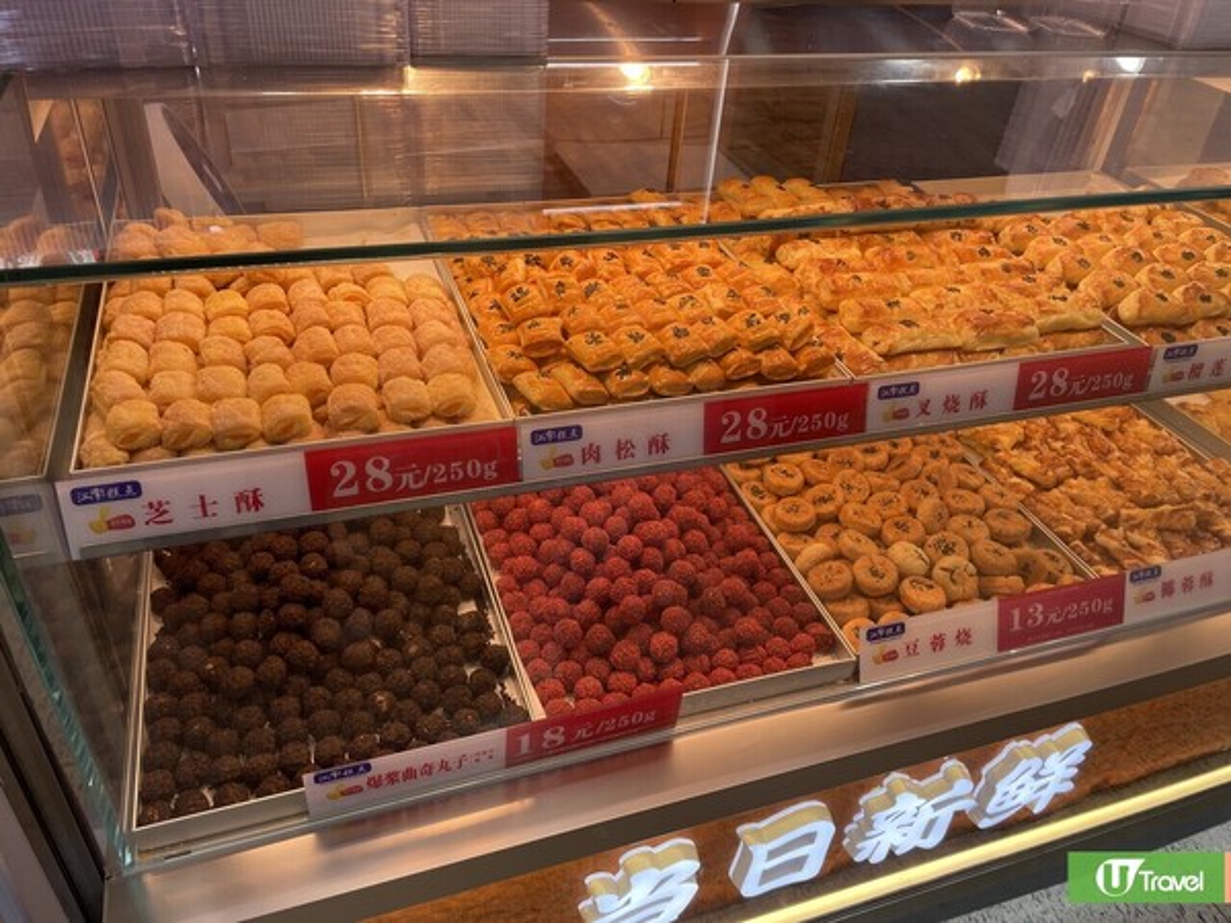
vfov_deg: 53.1
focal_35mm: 26
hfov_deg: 67.3
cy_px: 462
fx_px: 925
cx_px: 616
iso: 32
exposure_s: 1/348
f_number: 1.6
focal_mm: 4.2
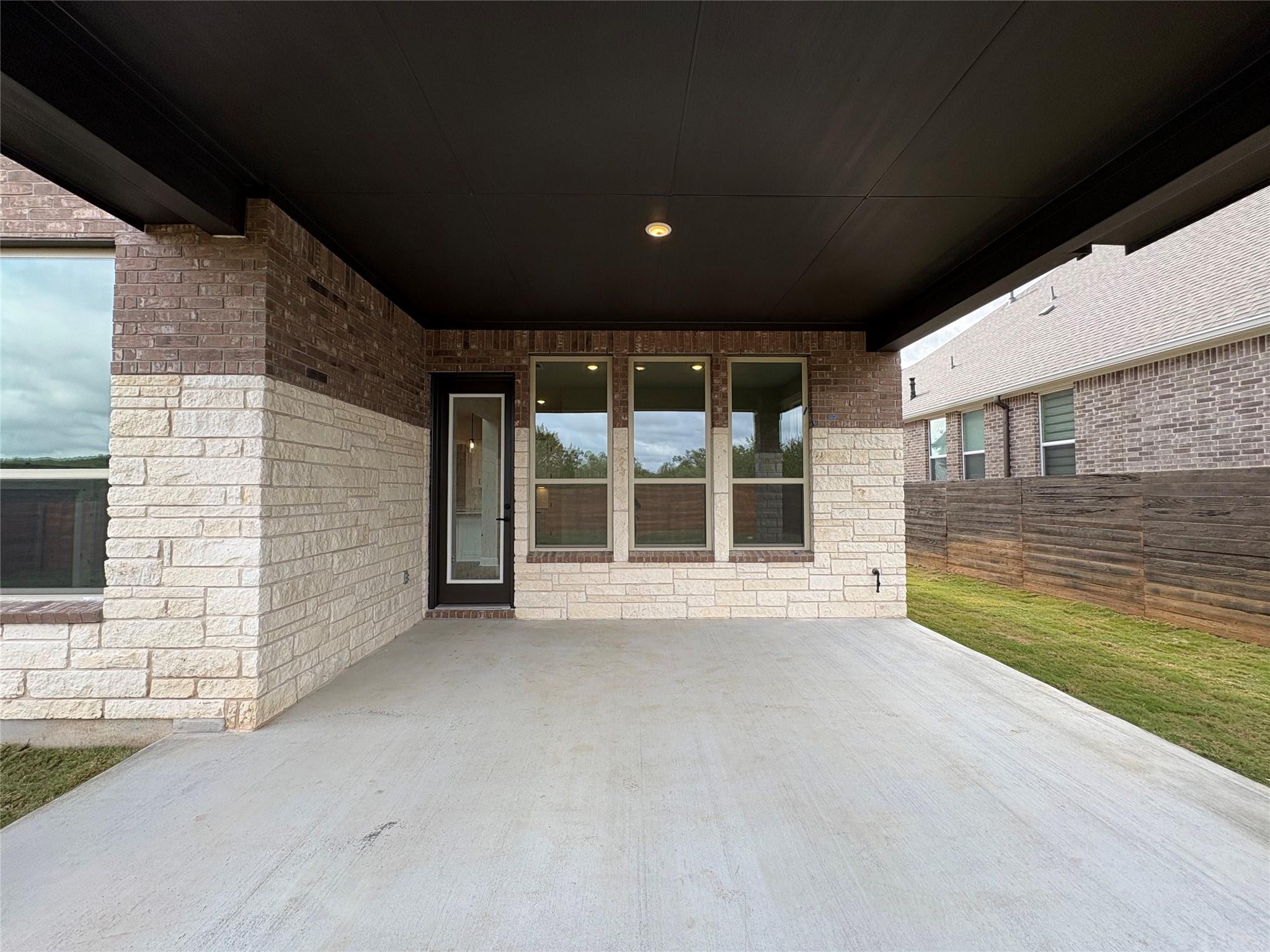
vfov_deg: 85.7
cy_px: 476
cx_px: 635
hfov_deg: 102.1
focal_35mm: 14
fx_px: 514
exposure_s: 1/304
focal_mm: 2.22
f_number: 2.2
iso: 40
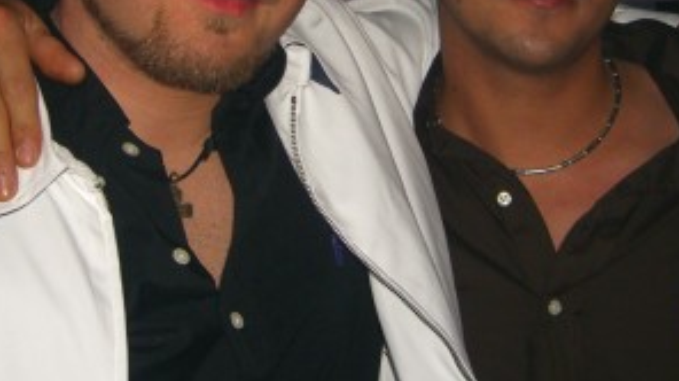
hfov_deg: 25.3
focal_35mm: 84
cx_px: 326
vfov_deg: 14.3
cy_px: 57
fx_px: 1511
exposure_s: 1/60
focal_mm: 7.9
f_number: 2.8
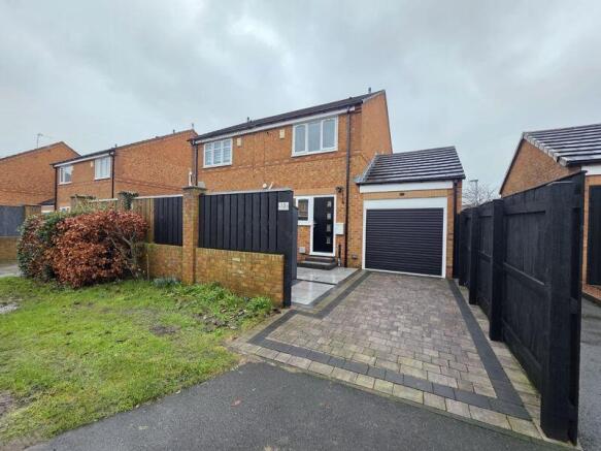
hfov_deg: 106.2
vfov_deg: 89.9
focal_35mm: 13
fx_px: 226
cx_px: 300
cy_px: 226
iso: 125
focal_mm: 2.2
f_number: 1.9
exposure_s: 1/100
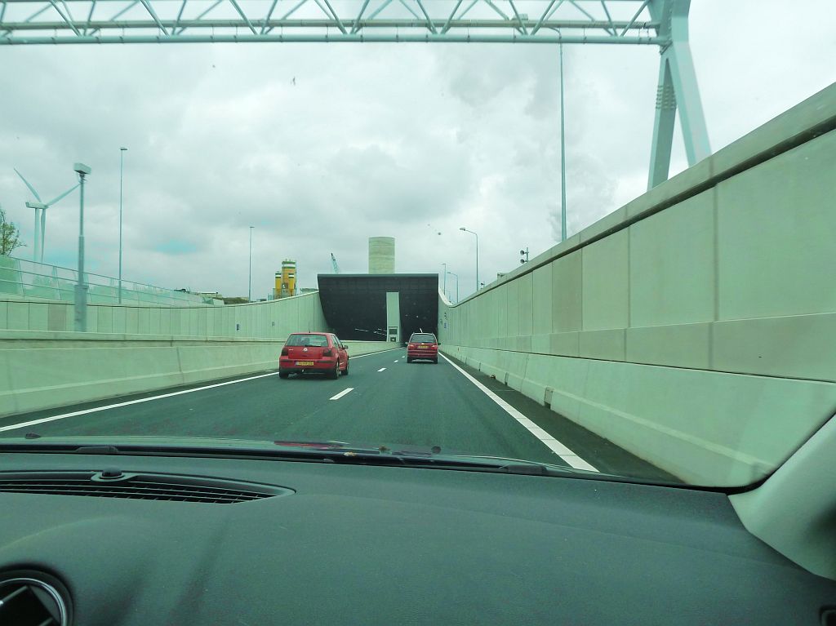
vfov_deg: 54.8
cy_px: 313
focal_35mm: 25
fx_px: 603
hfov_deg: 69.4
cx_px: 418
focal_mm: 4.1
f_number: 4
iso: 125
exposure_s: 1/250
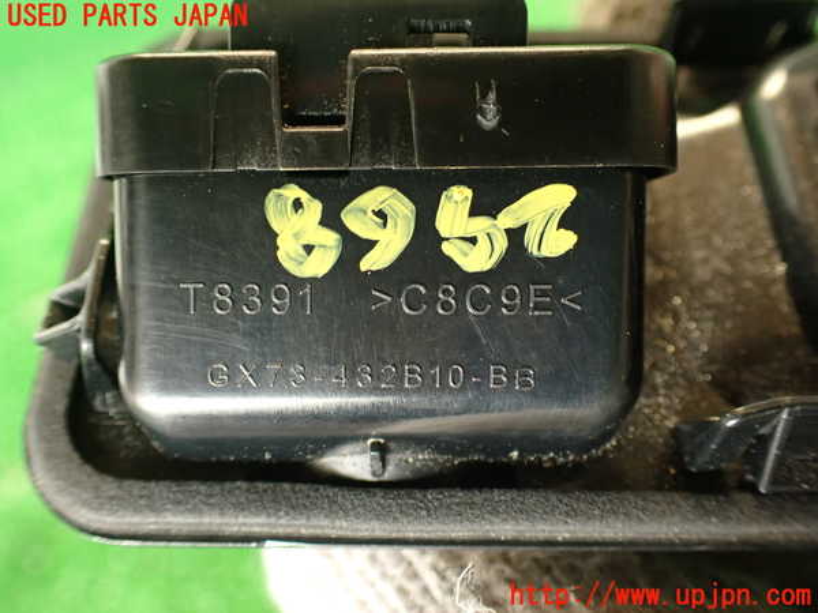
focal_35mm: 32
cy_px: 306
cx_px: 409
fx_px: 756
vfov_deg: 44.2
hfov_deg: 56.8
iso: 400
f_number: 2.4
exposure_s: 1/30
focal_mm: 5.79
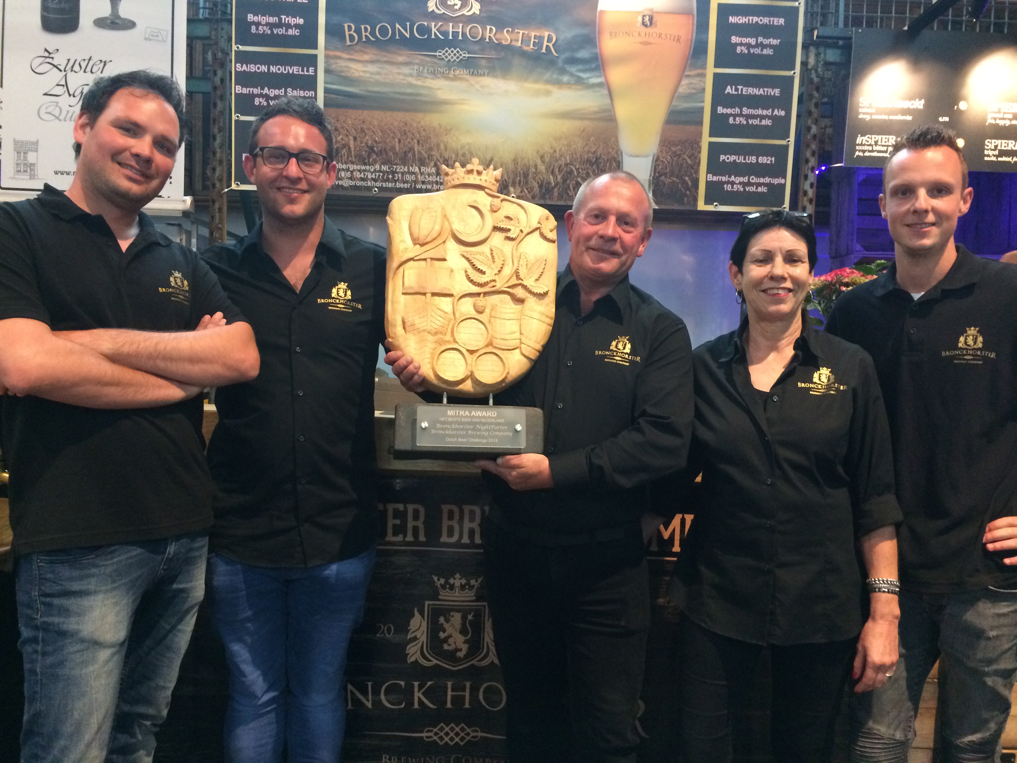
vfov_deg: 48.2
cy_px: 382
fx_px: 852
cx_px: 508
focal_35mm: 29
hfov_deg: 61.7
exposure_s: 1/25
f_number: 2.2
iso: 320
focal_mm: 4.15
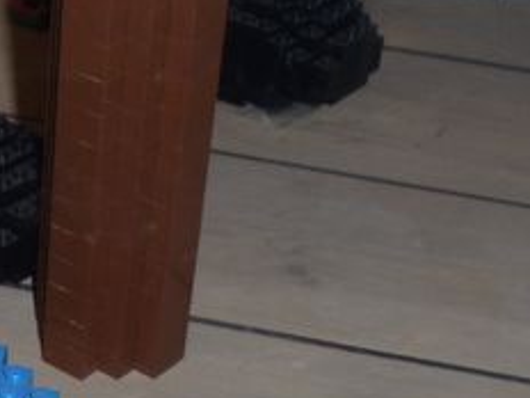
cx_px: -55
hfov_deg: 12.8
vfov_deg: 9.5
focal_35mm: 152
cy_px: 604
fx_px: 2327
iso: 80
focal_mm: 6
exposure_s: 1/30
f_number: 3.5
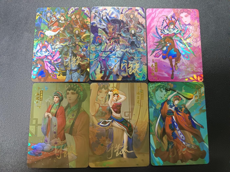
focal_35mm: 24
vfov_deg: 56.8
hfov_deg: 71.6
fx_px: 159
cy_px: 86
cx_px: 115
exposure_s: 1/33.3
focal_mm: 5.31
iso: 1129
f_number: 1.7
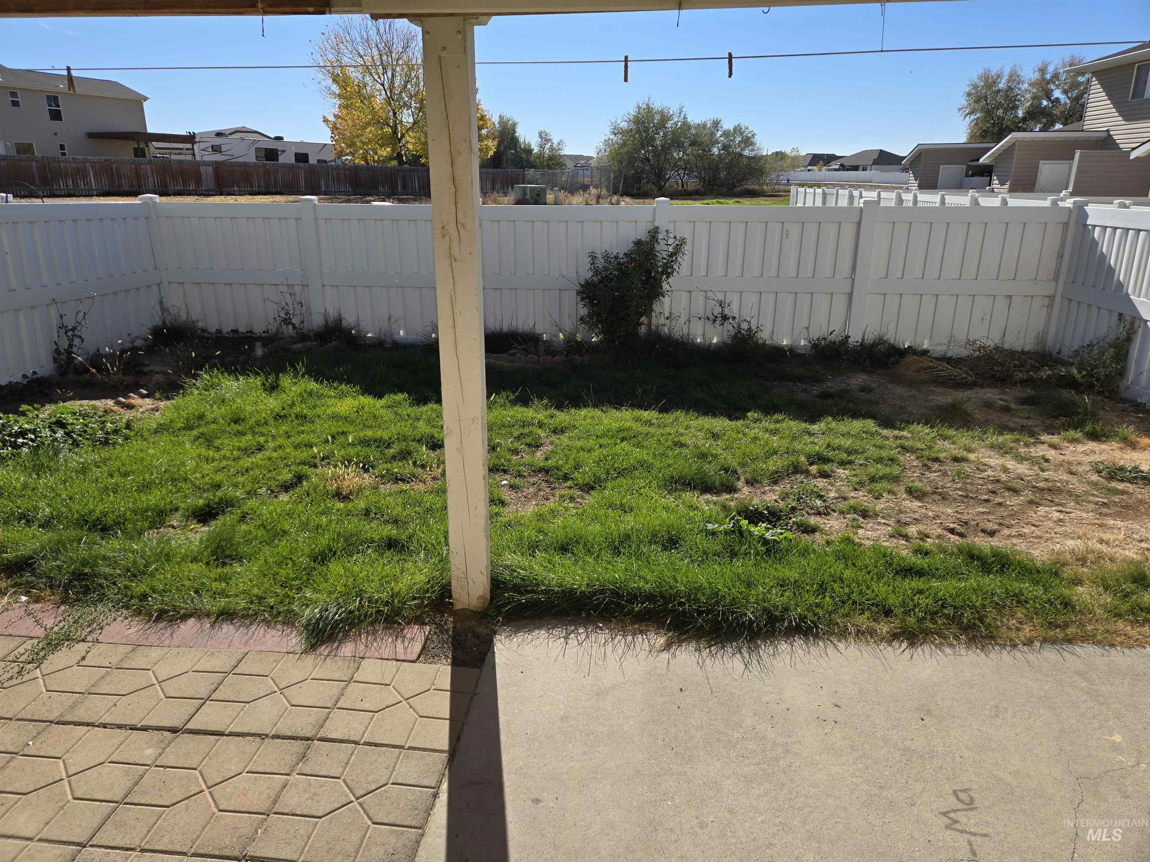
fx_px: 764
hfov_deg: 73.9
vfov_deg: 58.9
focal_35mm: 23
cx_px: 575
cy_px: 431
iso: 25
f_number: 1.8
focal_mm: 5.4
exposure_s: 1/2016
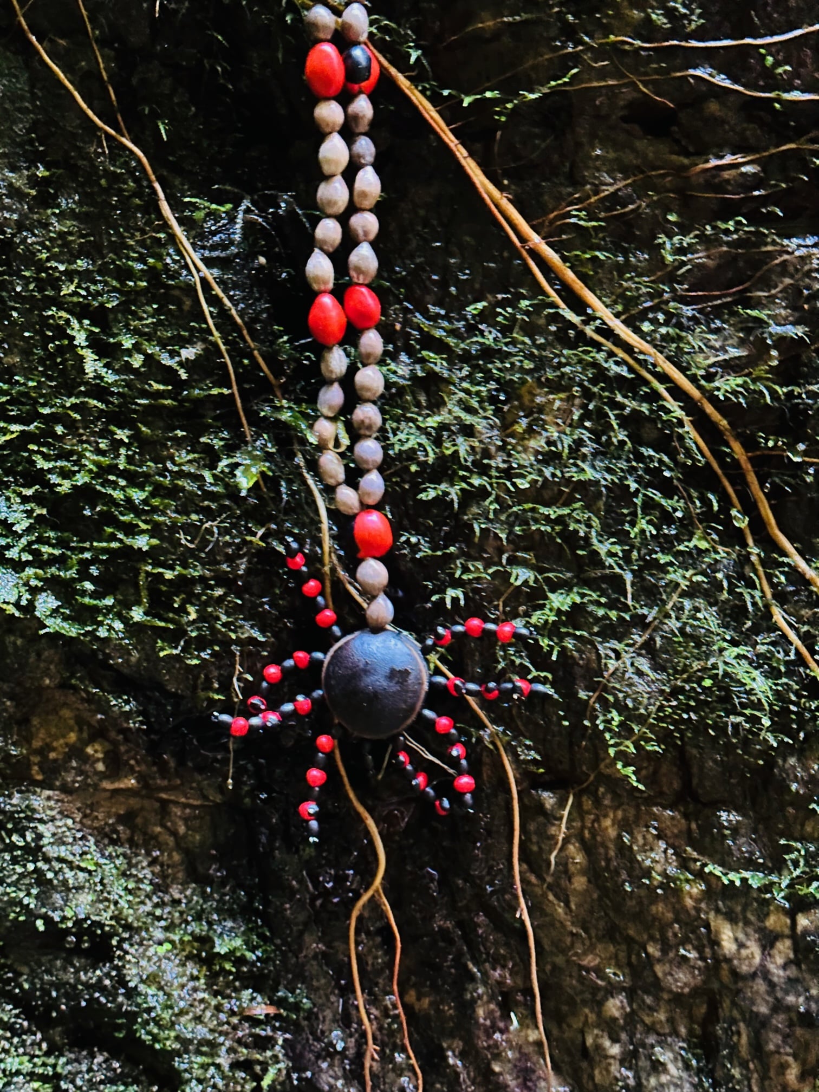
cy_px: 546
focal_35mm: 48
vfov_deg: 39.7
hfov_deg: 30.3
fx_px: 1514
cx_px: 410
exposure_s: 1/15
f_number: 1.78
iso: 800
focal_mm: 6.86
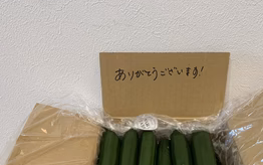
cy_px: 138
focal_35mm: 42
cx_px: 145
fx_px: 301
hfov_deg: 47.1
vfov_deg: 29.7
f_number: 1.8
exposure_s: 1/50
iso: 125
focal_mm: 4.25
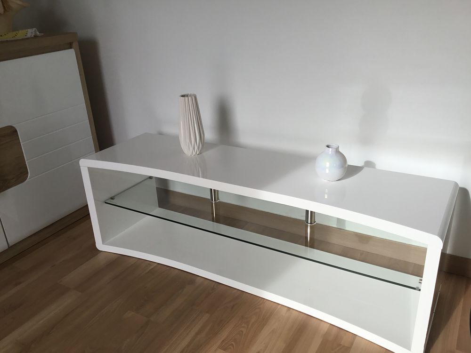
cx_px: 236
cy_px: 176
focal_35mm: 31
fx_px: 422
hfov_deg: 58.4
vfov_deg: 45.4
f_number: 2.4
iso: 25
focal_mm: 3.3
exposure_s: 1/282
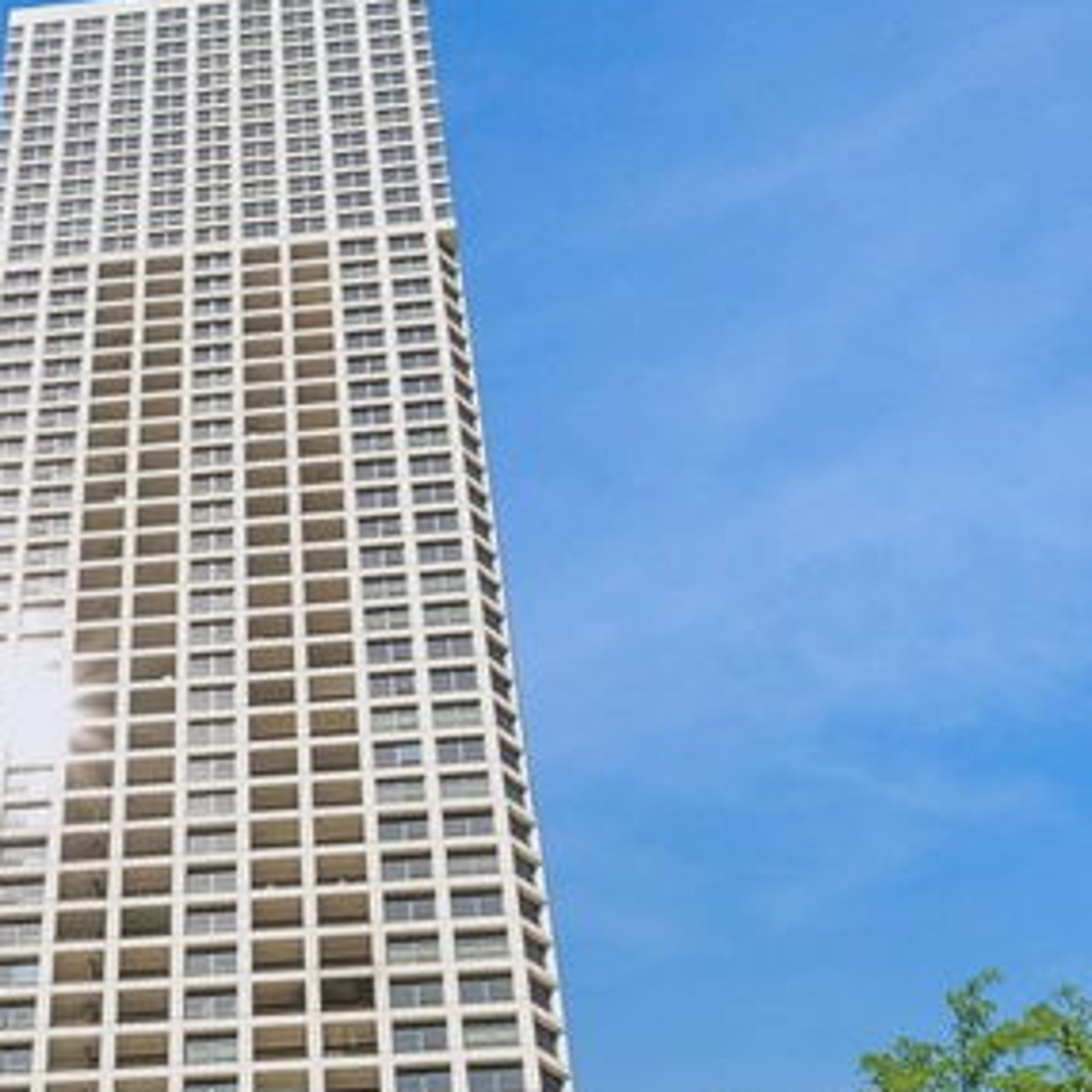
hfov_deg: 34.0
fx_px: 1713
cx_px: 176
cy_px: 1212
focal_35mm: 48
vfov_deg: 31.3
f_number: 13
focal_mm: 21
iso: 100
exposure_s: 1/50
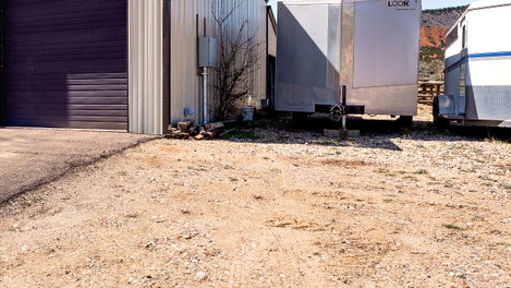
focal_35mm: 32
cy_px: 38
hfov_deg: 56.8
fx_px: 434
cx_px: 106
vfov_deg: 34.9
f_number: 8
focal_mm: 14
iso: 400
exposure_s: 1/1000
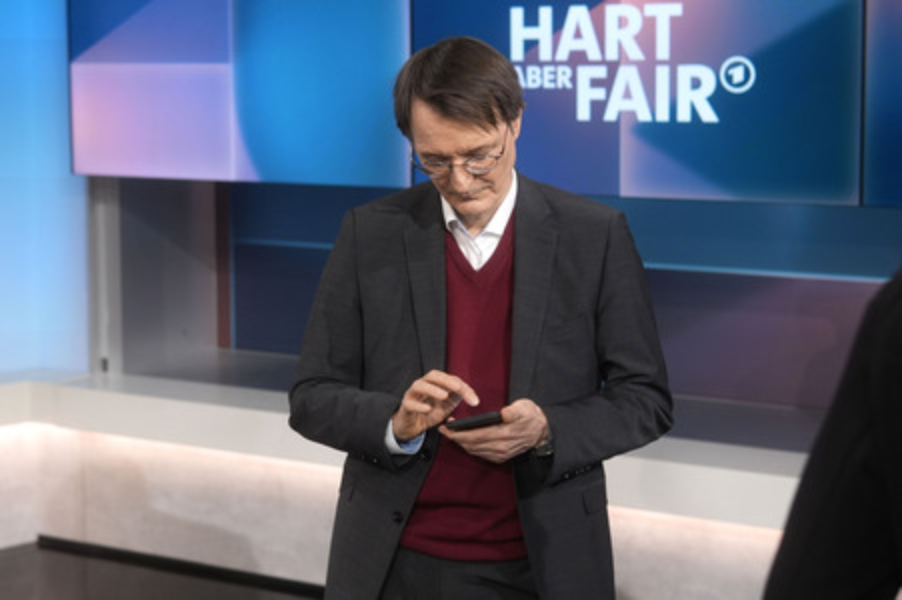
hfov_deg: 43.6
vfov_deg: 29.8
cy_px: 300
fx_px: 1127
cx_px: 451
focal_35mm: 45
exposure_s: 1/125
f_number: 2.2
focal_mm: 30
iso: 640
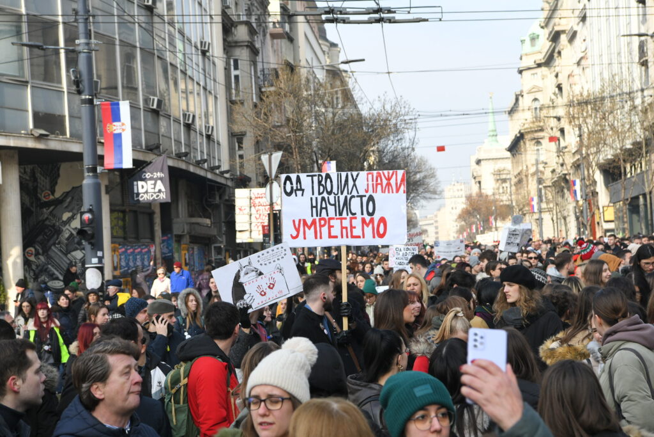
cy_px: 218
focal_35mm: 70
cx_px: 327
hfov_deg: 28.8
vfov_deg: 19.5
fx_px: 1272
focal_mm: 70
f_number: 8
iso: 1000
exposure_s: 1/1000
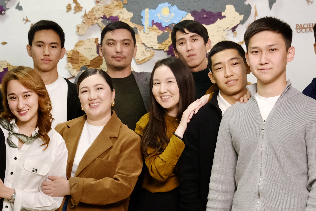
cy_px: 137
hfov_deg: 27.6
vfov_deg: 18.6
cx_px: 122
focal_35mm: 73
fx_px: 641
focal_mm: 21.4
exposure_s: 1/160
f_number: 4
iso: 2000
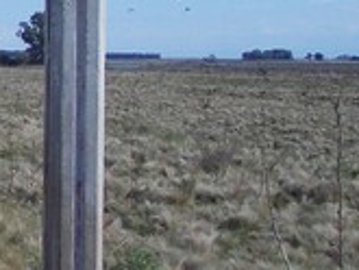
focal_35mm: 176
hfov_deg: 10.0
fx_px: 1827
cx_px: -463
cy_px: 26
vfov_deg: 8.4
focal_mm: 5.3
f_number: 6.2
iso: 80
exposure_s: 1/320
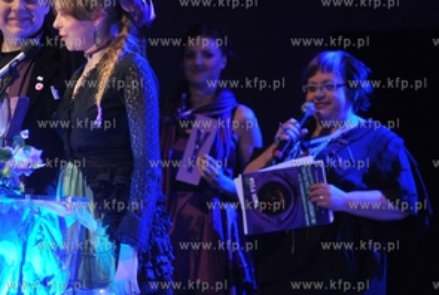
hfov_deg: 7.6
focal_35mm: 271
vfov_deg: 5.1
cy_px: 104
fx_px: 3311
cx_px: 156
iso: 1600
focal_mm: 200
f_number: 4
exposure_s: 1/125
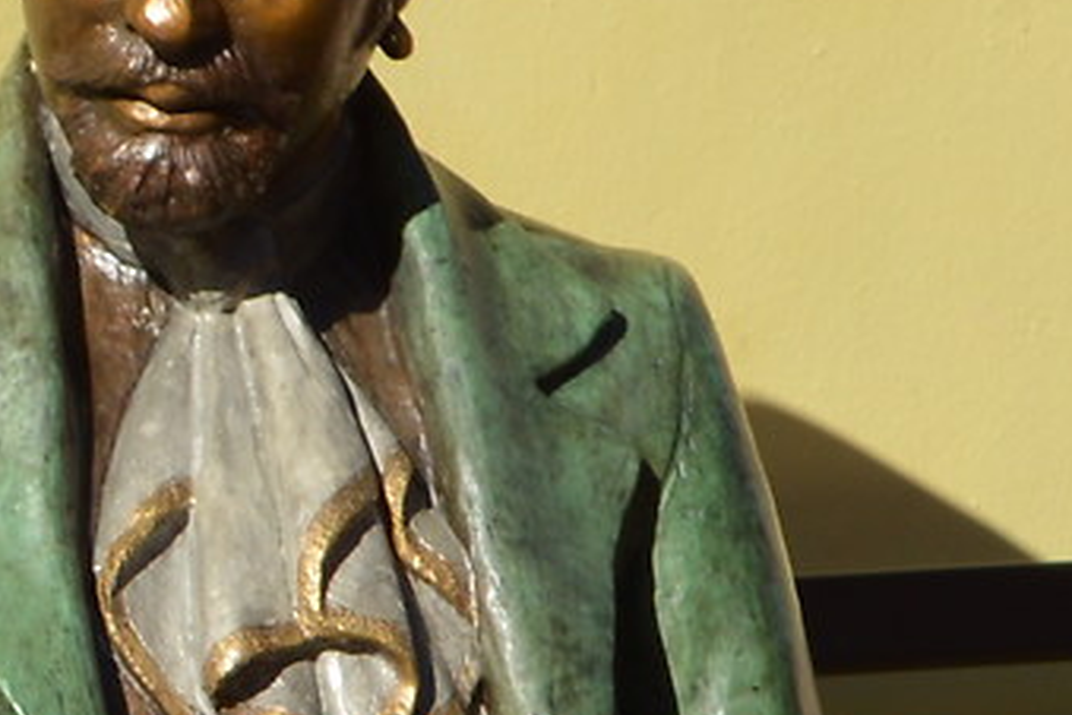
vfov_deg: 2.4
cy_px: 1109
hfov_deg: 3.5
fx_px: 17375
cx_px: -512
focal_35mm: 584
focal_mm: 55
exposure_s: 1/250
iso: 100
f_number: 8
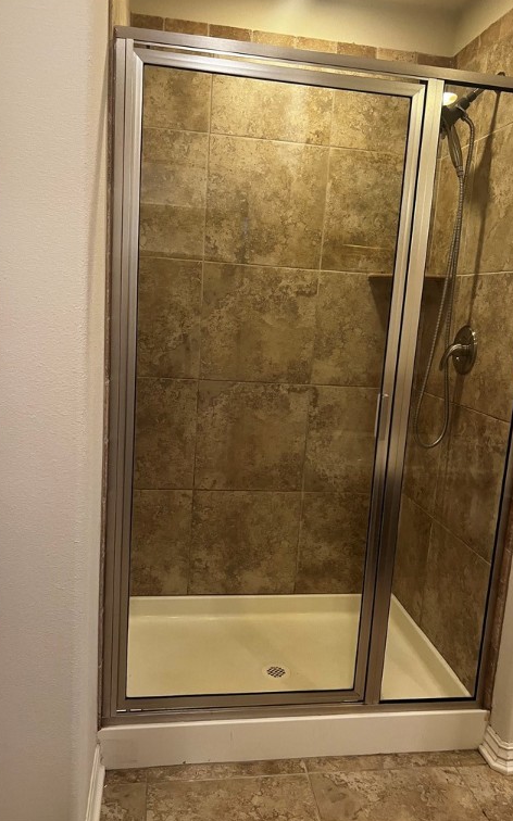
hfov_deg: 44.5
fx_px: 627
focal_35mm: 28
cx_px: 262
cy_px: 408
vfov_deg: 66.5
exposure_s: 1/60
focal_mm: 5.7
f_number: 1.5
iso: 200
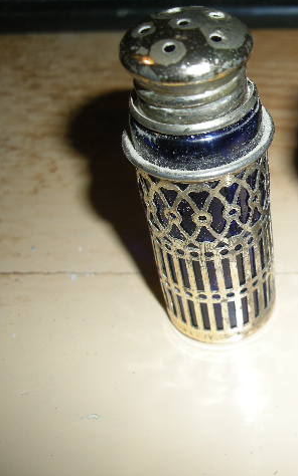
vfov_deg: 38.2
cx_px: 321
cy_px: 237
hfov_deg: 23.1
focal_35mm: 53
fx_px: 689
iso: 64
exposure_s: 1/60
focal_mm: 7.9
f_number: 8
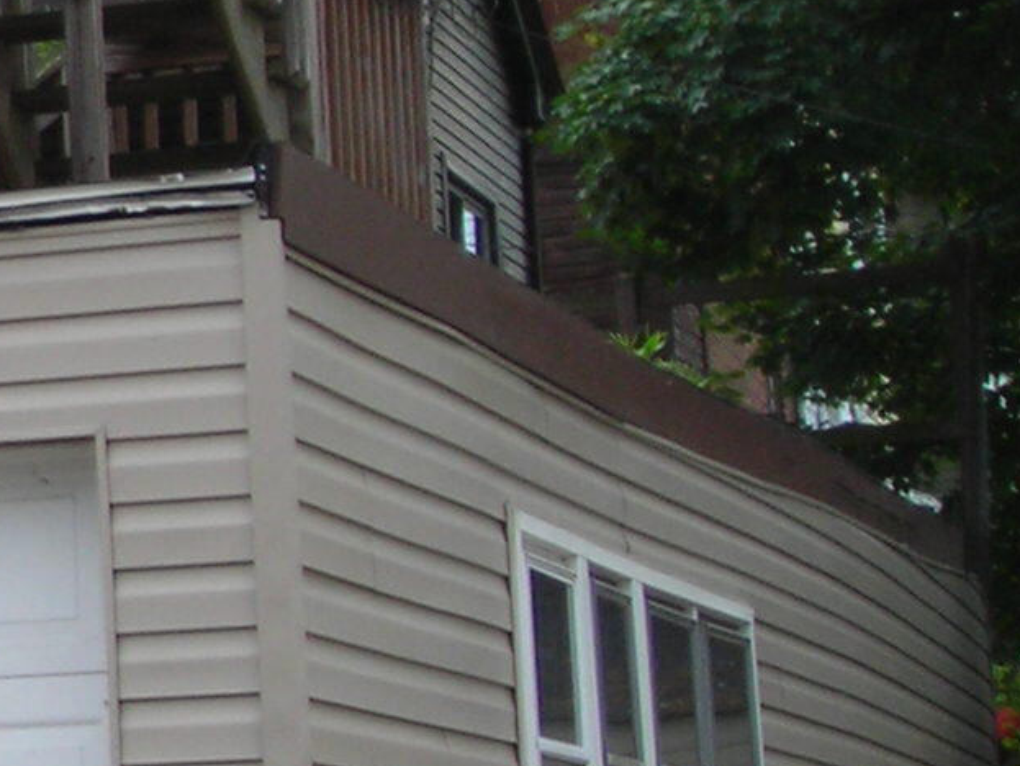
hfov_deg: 11.3
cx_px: -989
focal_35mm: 158
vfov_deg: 9.3
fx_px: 4658
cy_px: 25
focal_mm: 6.3
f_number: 3.2
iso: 50
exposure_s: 1/346
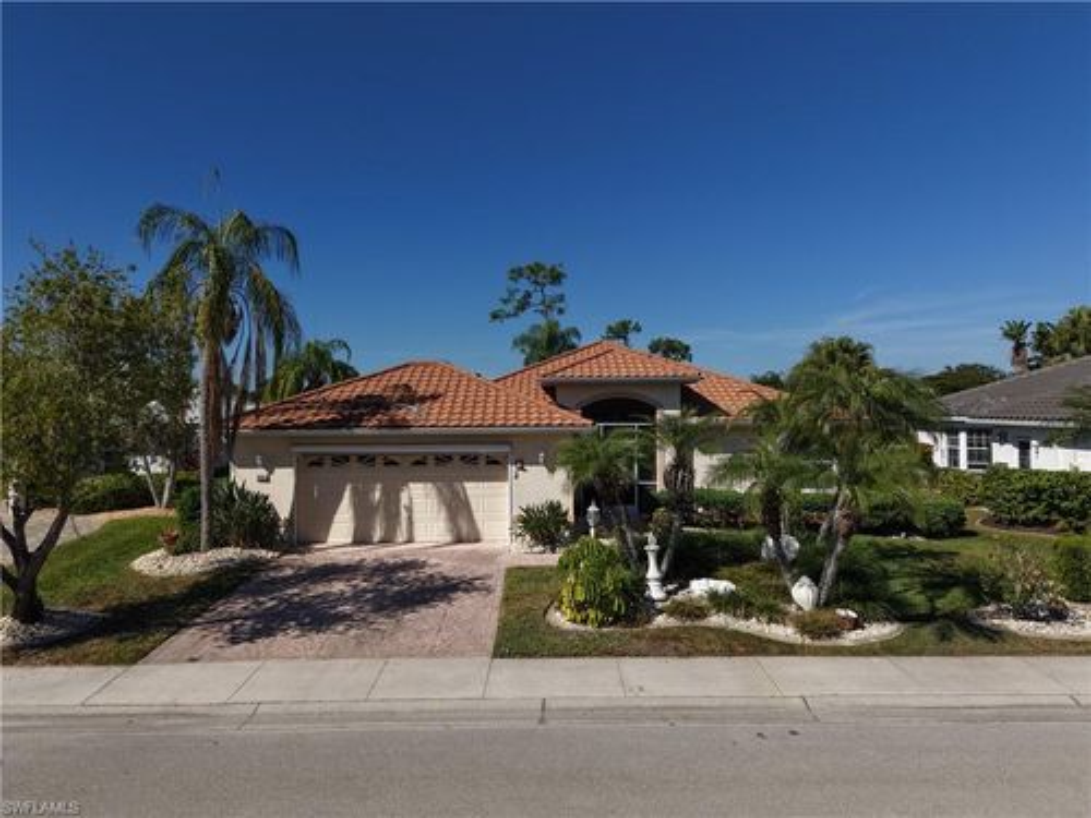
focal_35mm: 24
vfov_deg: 56.8
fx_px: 756
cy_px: 409
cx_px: 546
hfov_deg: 71.6
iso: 100
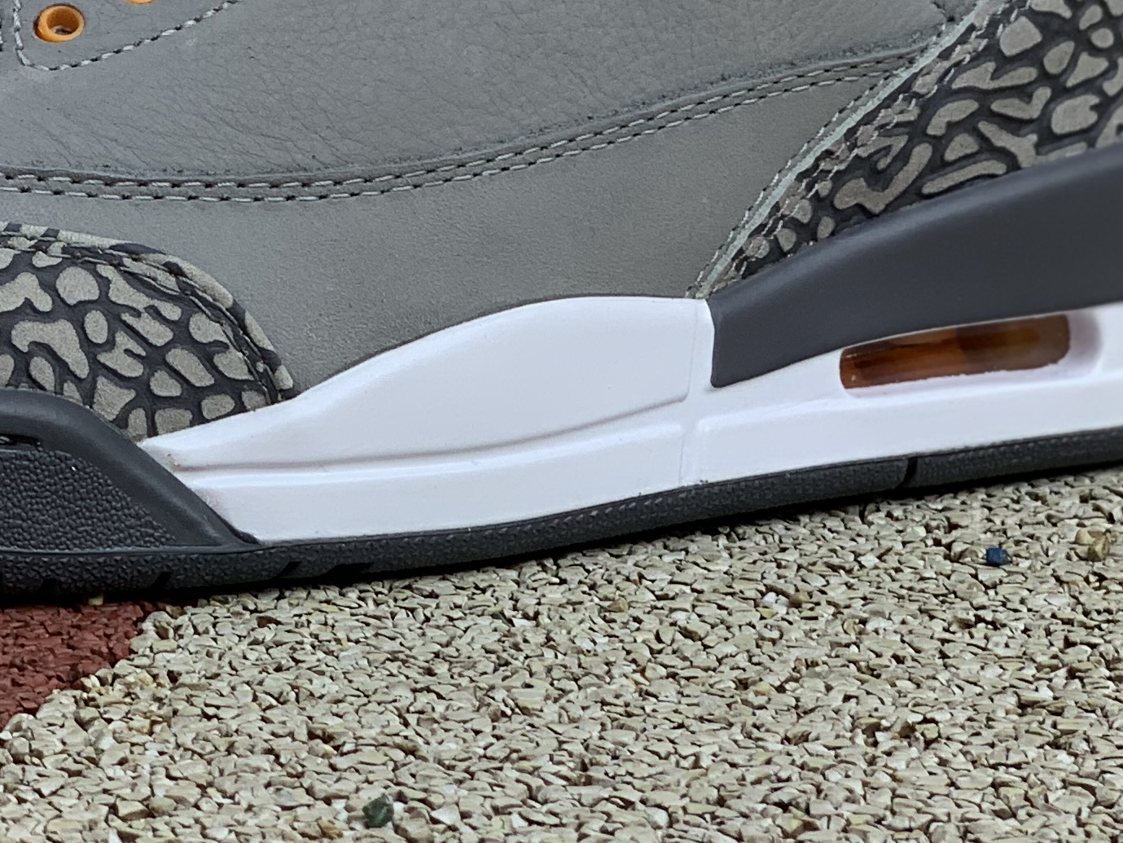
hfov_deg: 12.9
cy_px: -364
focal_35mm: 152
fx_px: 4932
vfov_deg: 9.5
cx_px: 186
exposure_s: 1/122
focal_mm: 6
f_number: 2.4
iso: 20
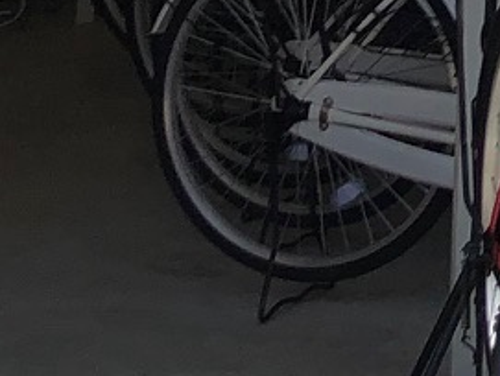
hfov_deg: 8.5
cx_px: 1314
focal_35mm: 208
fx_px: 3008
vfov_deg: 6.5
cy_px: -737
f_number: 1.8
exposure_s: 1/1143
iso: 20
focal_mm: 3.99
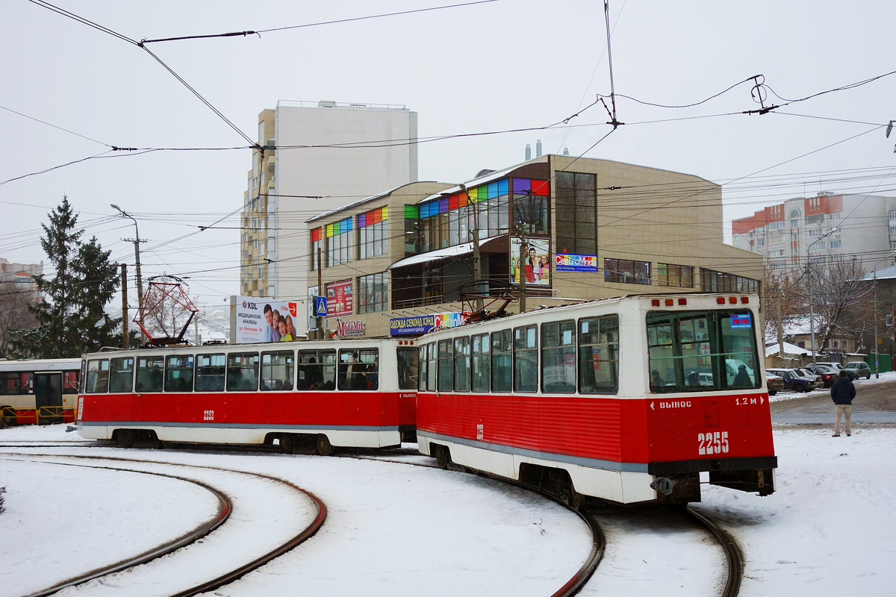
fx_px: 1120
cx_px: 448
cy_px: 298
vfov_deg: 29.9
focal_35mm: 45
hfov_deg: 43.6
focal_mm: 16.78
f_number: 3.2
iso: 250
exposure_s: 1/500
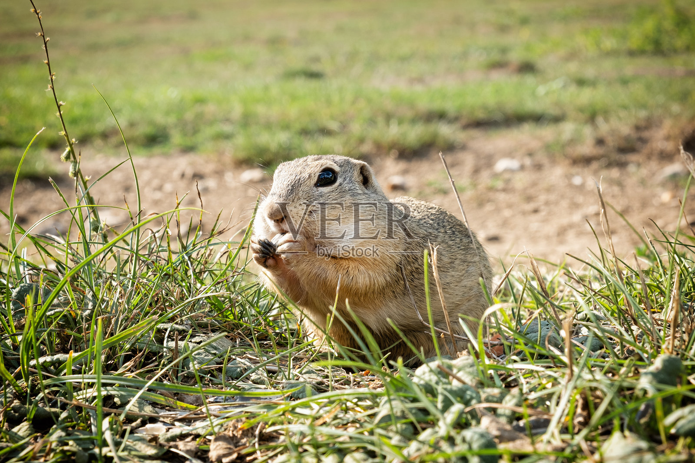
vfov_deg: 18.0
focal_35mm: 76
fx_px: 1467
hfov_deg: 26.6
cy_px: 232
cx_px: 348
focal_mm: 50.5
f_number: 11
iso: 400
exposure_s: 1/125
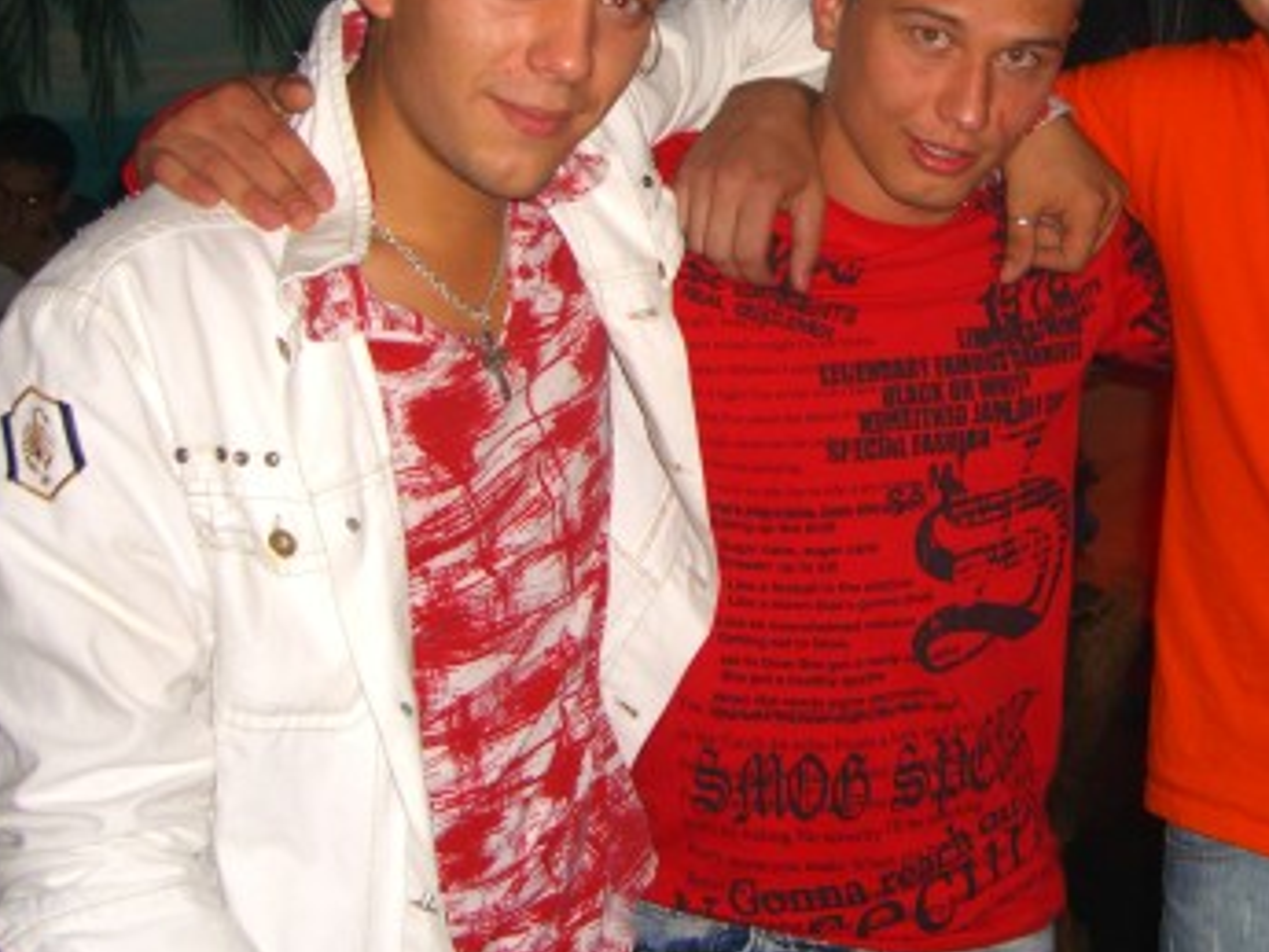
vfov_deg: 21.9
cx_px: 967
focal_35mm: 66
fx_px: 2420
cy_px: 169
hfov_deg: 28.9
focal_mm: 7.9
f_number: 2.8
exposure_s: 1/60
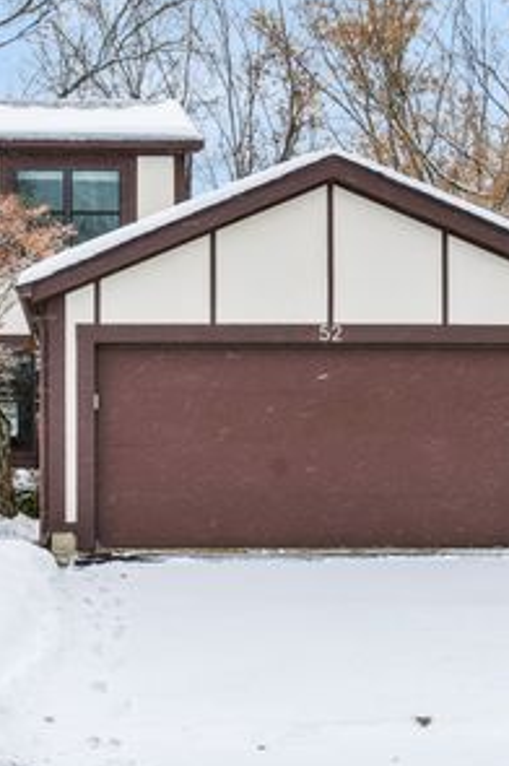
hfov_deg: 23.8
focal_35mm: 56
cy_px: 357
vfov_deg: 35.7
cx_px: 104
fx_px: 1190
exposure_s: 1/160
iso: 320
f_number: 8
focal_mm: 22
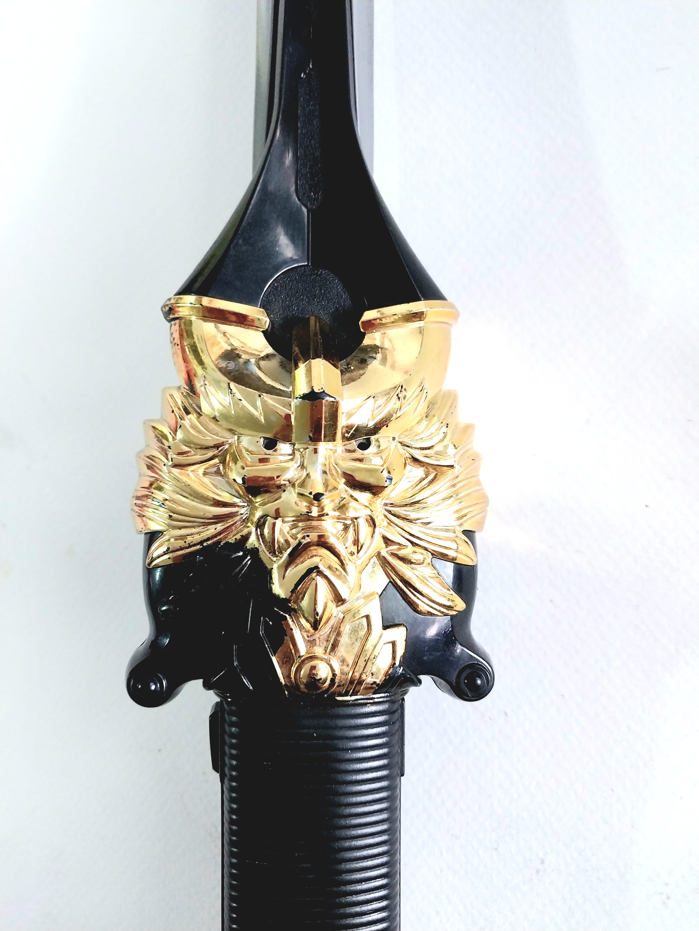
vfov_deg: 67.3
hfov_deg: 53.1
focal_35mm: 26
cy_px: 466
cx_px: 350
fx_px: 700
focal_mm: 4
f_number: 1.8
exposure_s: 1/25
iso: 320
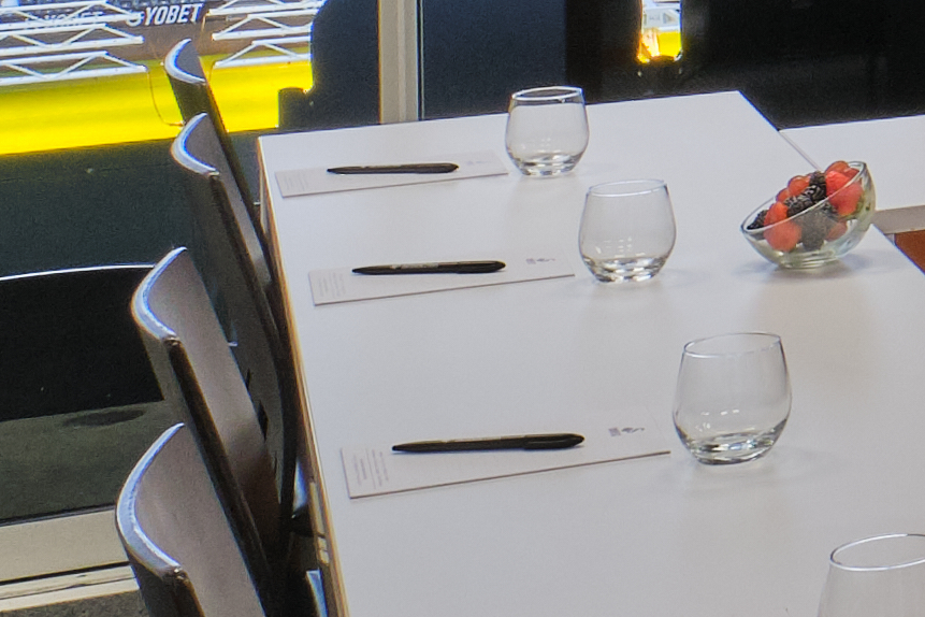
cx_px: 2093
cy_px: -469
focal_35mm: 116
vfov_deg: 11.1
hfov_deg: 13.7
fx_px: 2980
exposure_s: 1/8.33
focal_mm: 10.5
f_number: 9
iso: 160
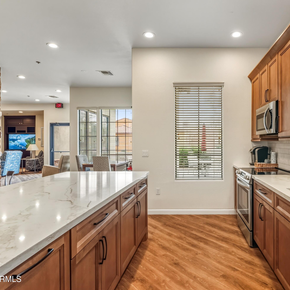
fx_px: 209
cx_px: 194
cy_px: 145
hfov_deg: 67.7
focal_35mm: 22
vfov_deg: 69.6
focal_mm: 17
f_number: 8
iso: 800
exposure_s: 1/320
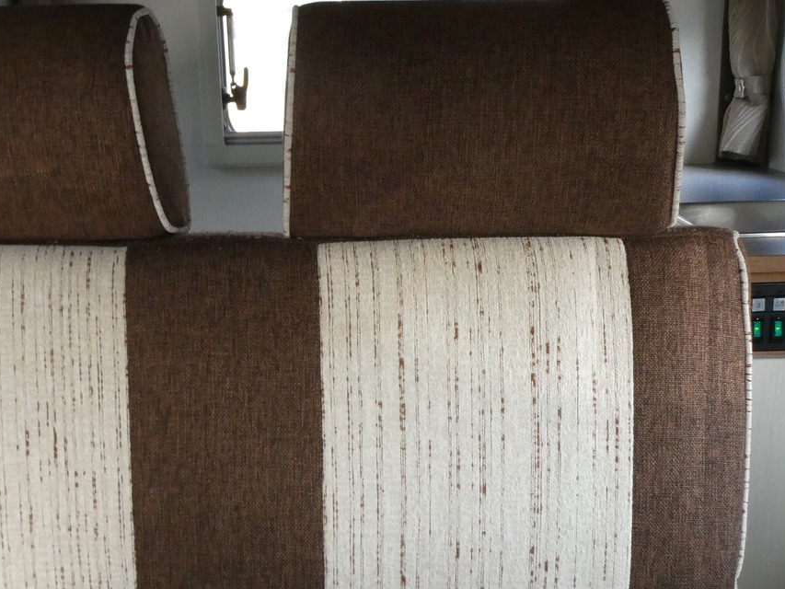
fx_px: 1021
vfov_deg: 32.2
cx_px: 370
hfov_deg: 42.1
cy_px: 331
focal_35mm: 45
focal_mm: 4.3
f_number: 3.3
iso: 400
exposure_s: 1/60
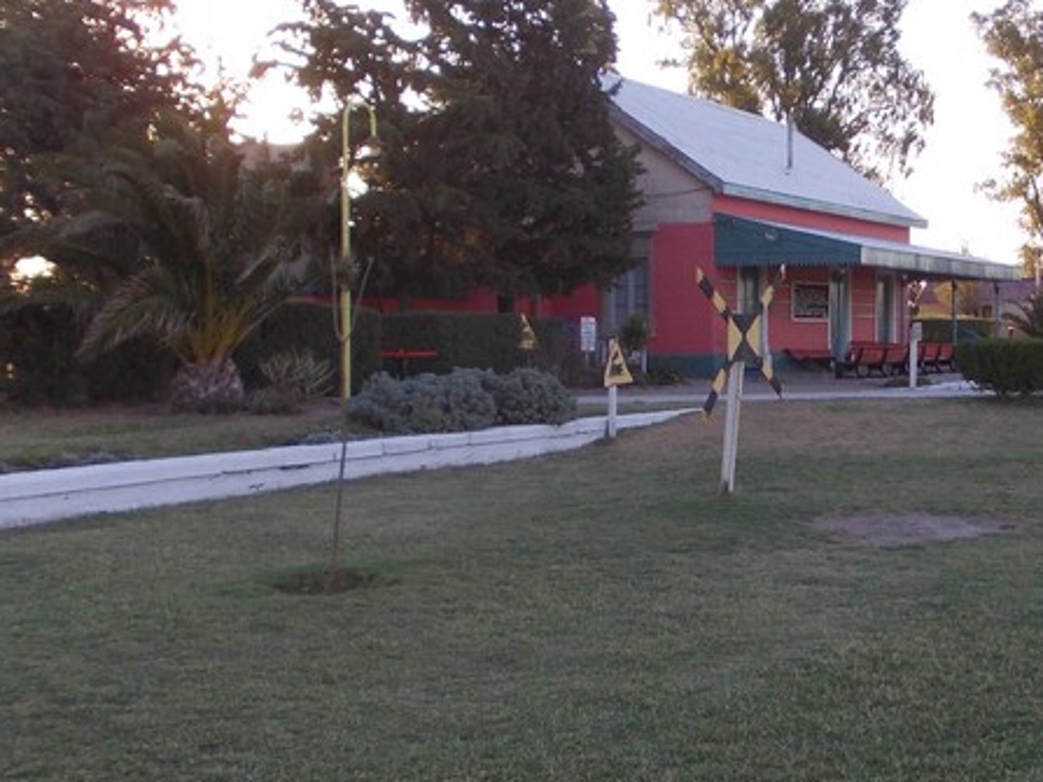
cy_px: 404
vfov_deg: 30.2
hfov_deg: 38.4
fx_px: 1446
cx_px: 807
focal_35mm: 48
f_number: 2.7
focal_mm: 4
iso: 80
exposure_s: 1/320
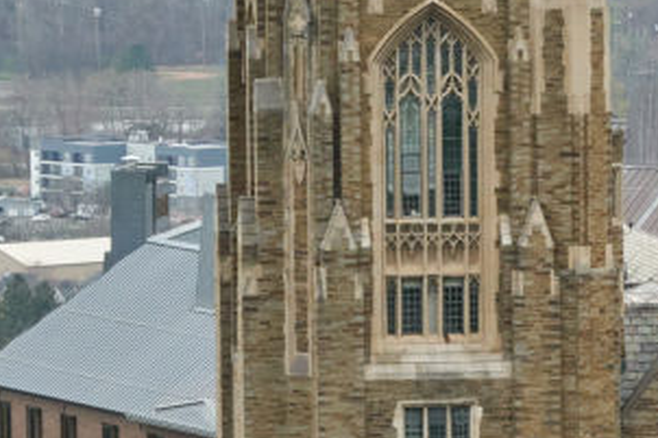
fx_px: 7873
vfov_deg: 3.2
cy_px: 472
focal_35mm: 431
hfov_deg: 4.8
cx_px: 621
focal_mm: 46.09
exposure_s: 1/250
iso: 800
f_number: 11
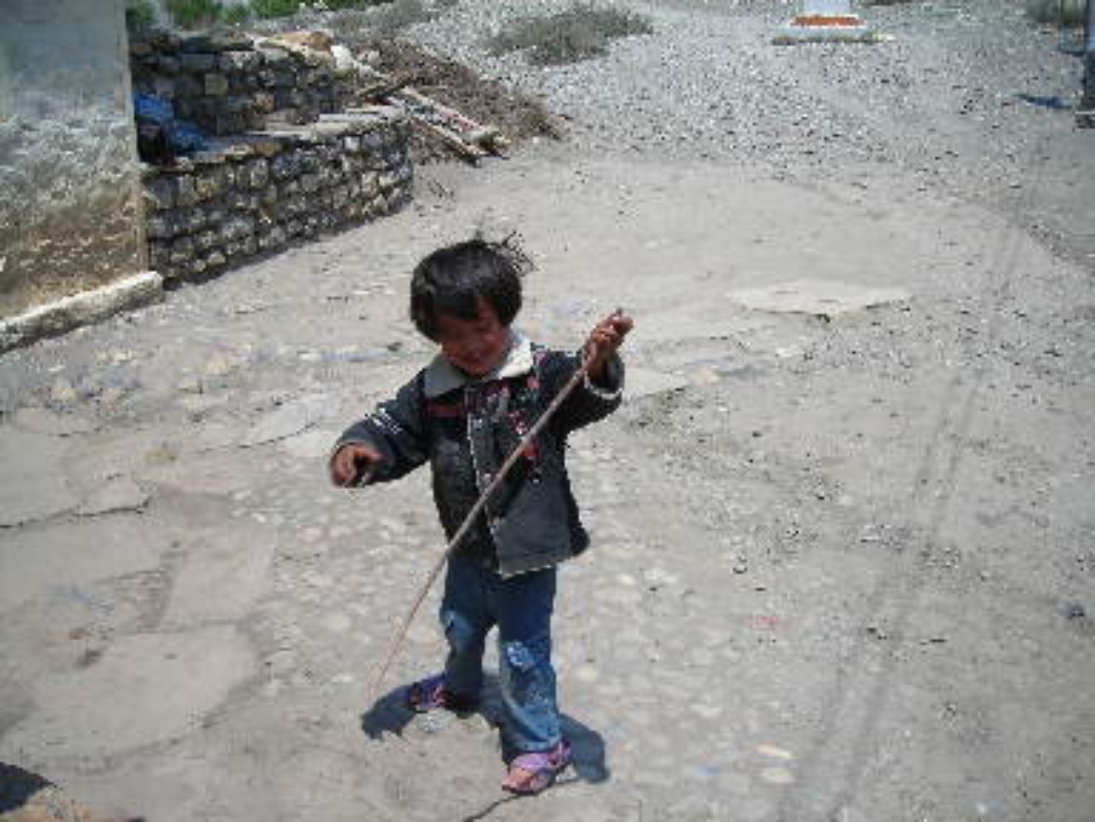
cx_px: 548
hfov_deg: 49.0
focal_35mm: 38
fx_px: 1202
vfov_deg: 37.7
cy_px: 411
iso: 50
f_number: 6.4
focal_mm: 6.3
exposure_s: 1/180
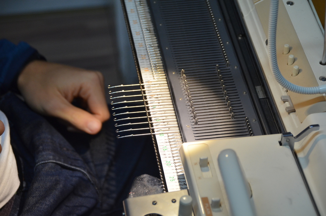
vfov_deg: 10.1
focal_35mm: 135
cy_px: 108
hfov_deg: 15.2
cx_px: 163
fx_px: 1220
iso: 1000
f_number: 5.3
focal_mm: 90
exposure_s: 1/125
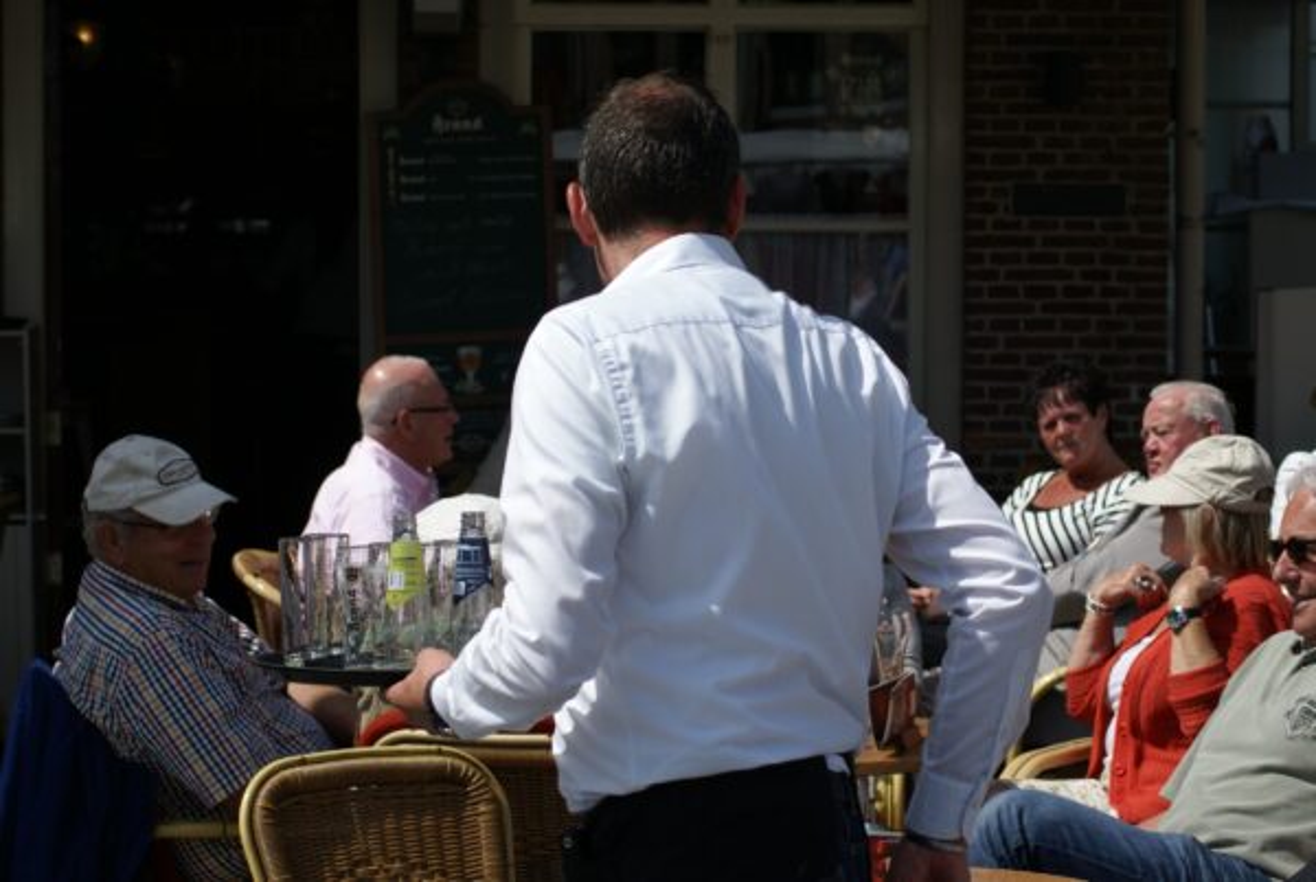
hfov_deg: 19.4
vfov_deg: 13.1
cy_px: 441
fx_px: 3844
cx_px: 658
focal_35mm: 105
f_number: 8
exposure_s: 1/500
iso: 100
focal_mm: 70
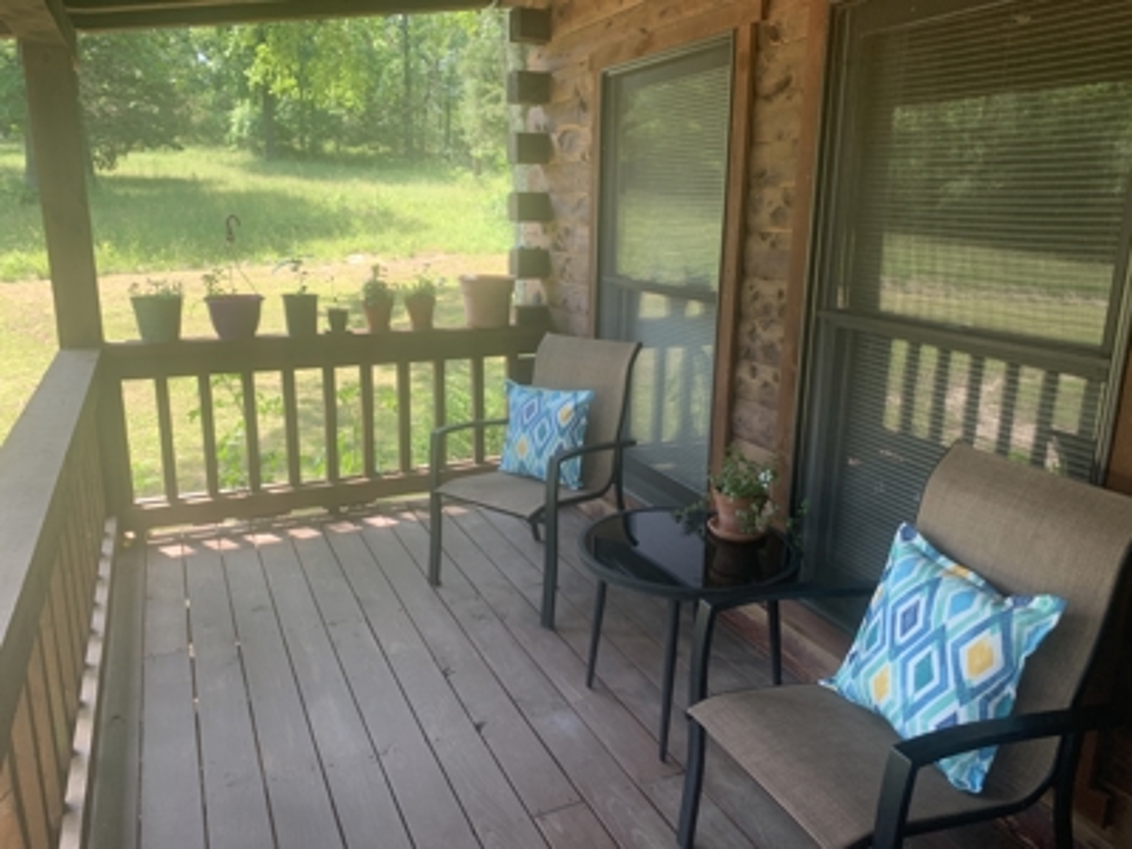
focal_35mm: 26
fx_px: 850
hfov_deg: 67.3
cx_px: 566
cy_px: 424
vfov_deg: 53.1
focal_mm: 4.25
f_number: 1.8
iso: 32
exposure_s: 1/122
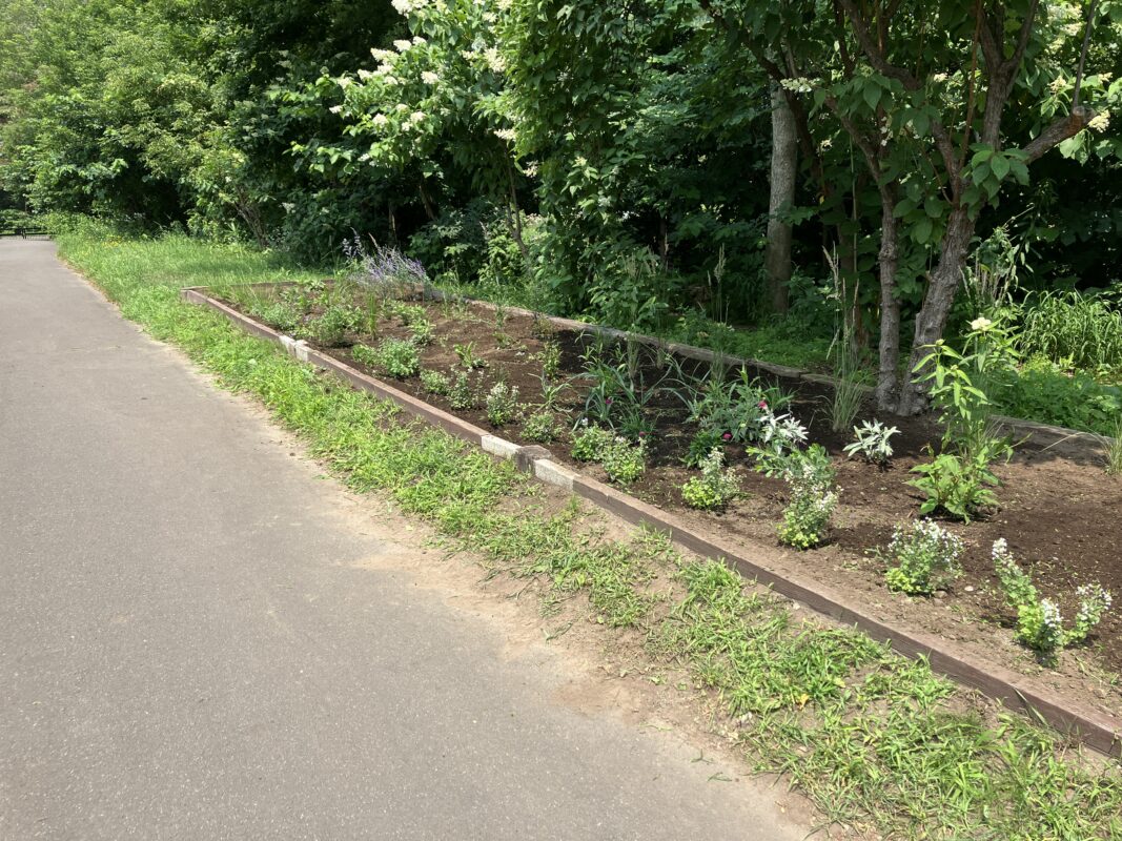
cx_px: 561
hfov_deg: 63.4
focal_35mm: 28
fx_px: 907
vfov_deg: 49.7
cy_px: 420
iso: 32
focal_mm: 3.99
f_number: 1.8
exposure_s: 1/783
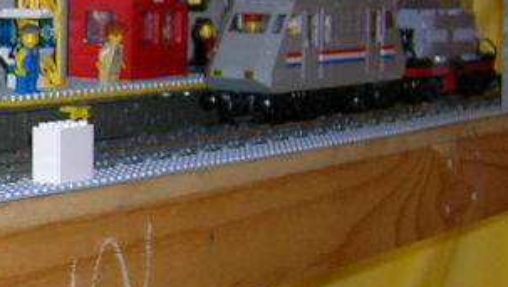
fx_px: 1685
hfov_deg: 16.5
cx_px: -72
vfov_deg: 9.7
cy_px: 148
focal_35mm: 125
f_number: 2.9
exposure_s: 1/60.1
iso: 50
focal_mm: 5.7
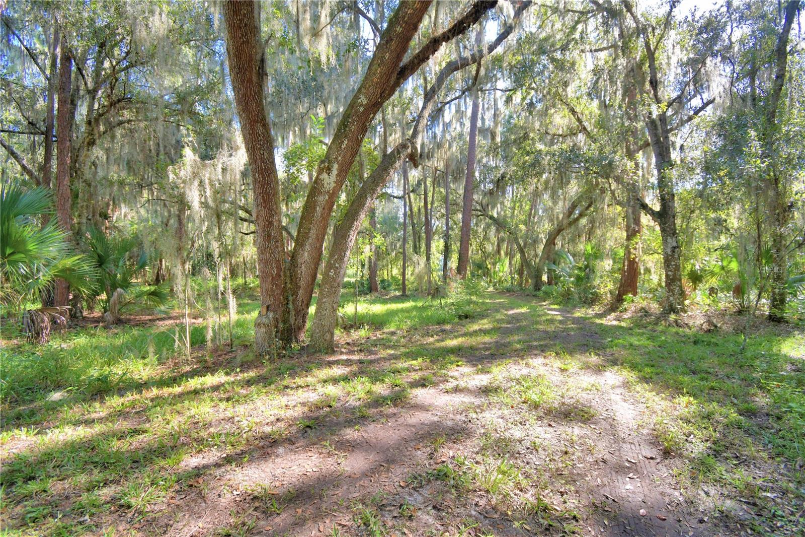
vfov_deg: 77.3
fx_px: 335
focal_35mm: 15
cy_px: 268
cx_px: 402
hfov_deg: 100.4
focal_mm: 10
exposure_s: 1/200
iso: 200
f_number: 4.5
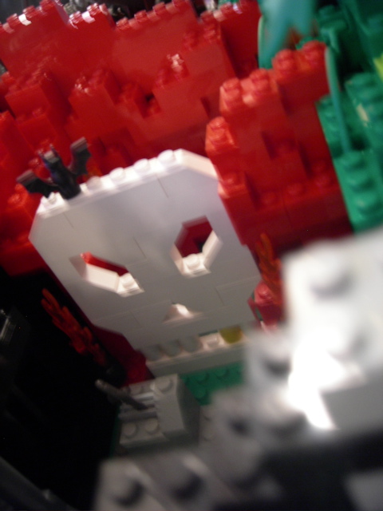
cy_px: 256
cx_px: 192
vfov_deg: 51.4
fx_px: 531
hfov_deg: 39.7
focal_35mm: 36
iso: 200
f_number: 2.7
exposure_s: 1.15
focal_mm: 7.5
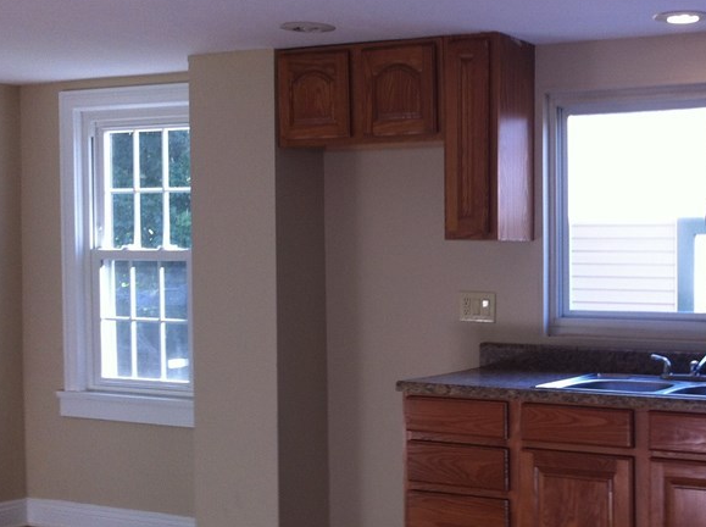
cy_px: 312
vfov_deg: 23.5
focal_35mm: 62
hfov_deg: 30.5
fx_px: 1262
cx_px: 560
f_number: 2.8
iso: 80
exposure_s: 1/60
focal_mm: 3.85
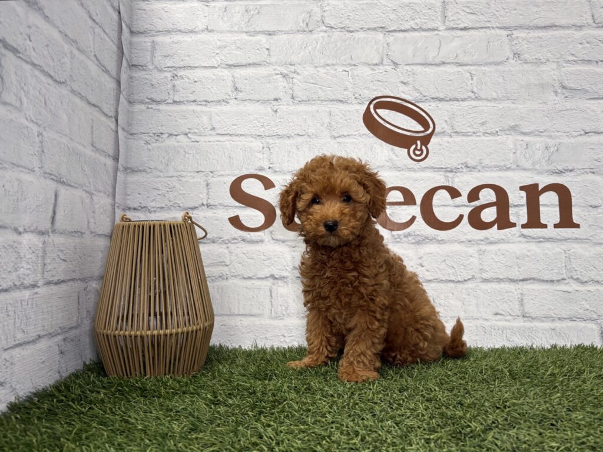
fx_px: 453
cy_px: 226
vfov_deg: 53.1
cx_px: 302
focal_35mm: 26
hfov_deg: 67.3
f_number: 1.6
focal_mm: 5.96
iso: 100
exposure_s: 1/119
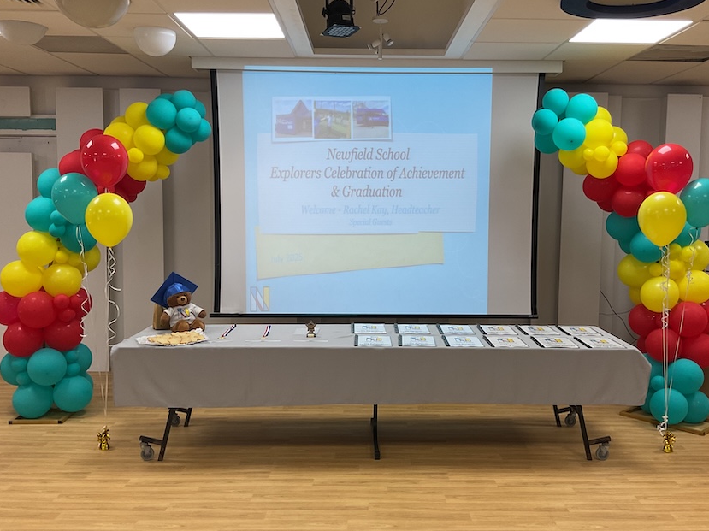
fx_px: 717
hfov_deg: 52.6
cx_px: 381
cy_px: 263
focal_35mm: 35
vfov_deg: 40.7
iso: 64
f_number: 1.8
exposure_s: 1/100
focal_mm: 3
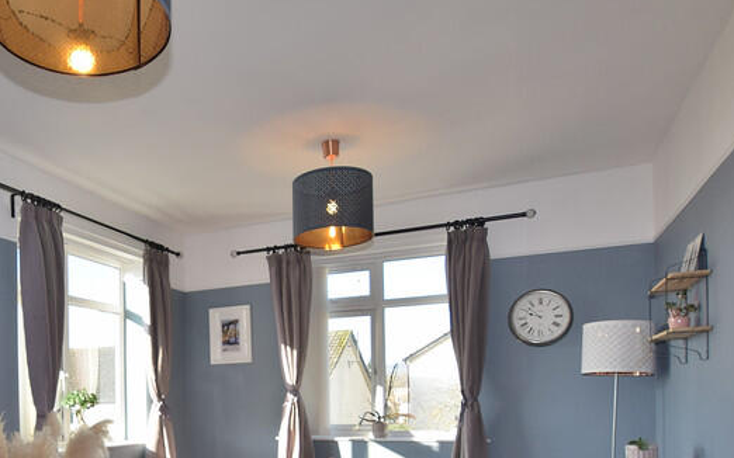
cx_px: 180
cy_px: 398
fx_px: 600
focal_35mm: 30
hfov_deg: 59.4
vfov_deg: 39.3
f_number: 5.6
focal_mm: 10
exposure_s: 1/125
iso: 200
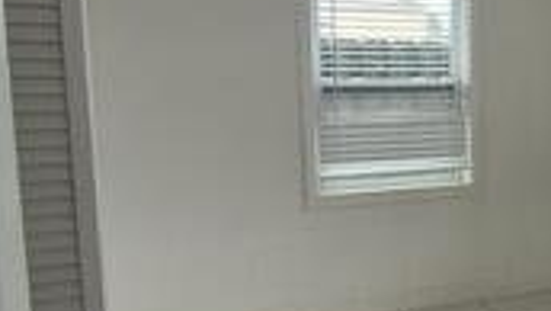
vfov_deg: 35.7
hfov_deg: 53.6
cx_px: 474
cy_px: 173
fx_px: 482
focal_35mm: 33
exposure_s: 1/60
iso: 50
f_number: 2.2
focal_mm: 1.74
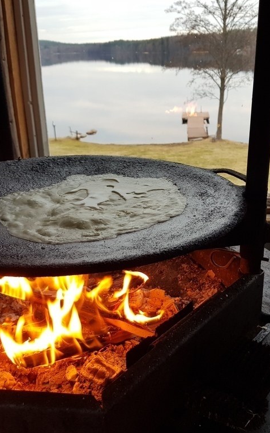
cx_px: 156
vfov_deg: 52.7
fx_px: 436
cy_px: 217
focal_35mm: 37
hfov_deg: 34.4
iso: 50
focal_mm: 4.2
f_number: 1.7
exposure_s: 1/50
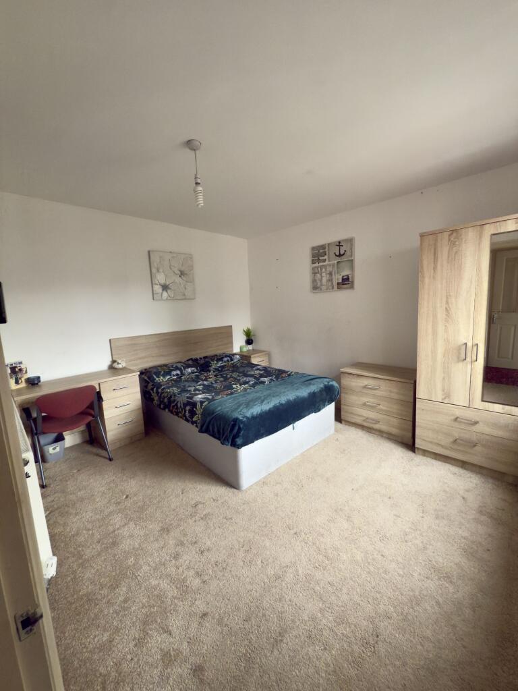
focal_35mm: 14
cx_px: 259
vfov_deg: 102.1
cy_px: 346
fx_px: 279
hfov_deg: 85.7
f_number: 2.2
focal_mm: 2.22
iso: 160
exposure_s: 1/30
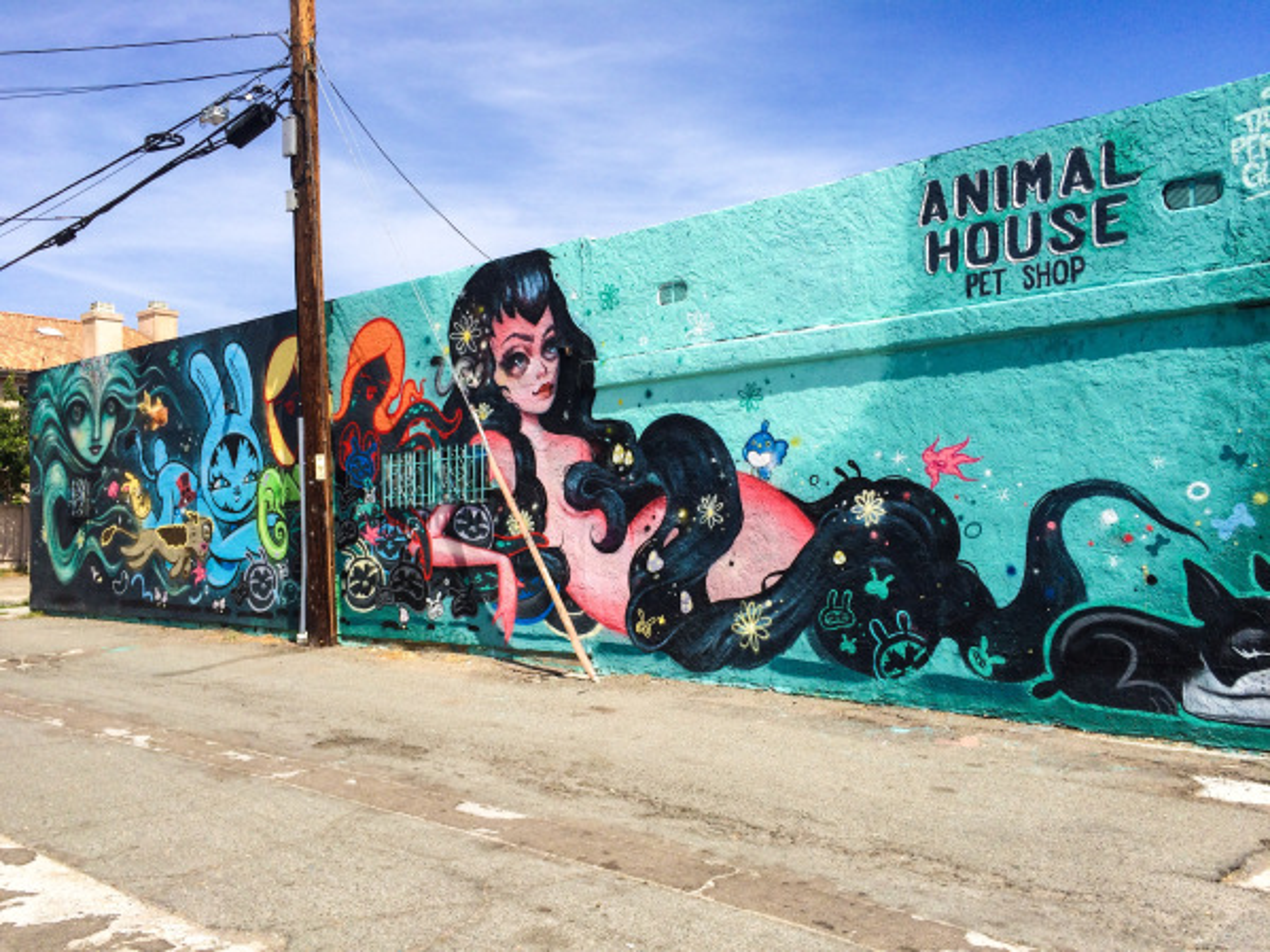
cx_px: 635
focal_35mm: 29
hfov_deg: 61.7
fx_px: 1064
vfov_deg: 48.2
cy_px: 476
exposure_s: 1/2415
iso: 32
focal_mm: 4.15
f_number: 2.2
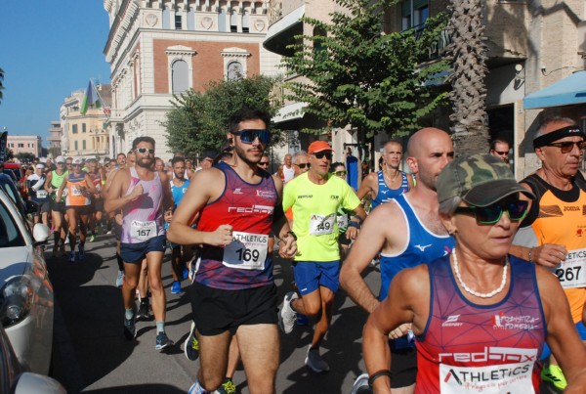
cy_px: 197
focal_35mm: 48
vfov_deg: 28.2
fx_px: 783
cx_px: 293
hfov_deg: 41.0
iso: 1000
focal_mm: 32
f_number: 9
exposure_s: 1/2500
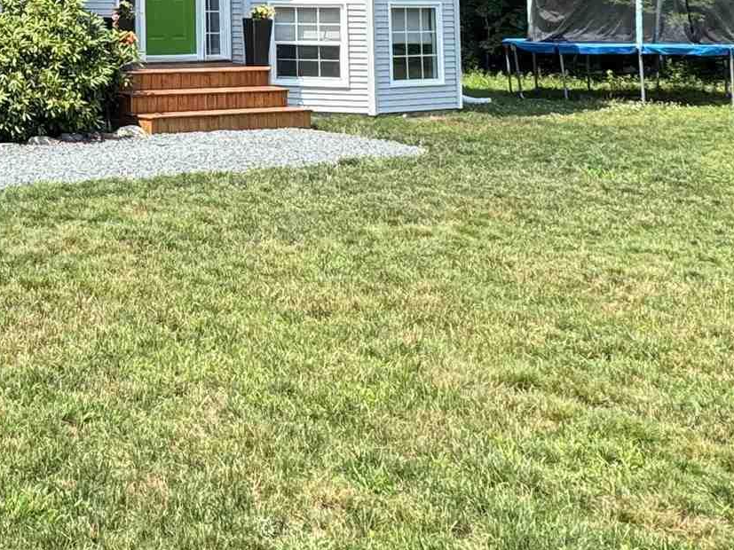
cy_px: -115
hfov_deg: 33.5
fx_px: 1102
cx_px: -9
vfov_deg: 25.1
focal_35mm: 52
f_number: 2.2
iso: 40
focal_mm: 2.22
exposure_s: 1/533
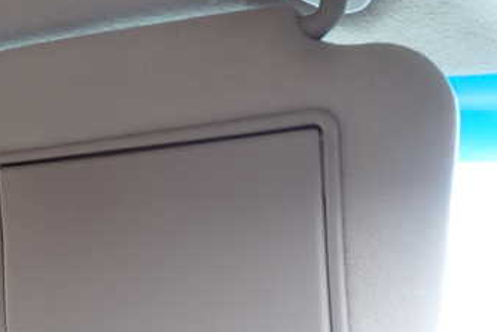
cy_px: 195
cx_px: 134
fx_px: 773
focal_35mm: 56
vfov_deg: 24.2
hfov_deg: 35.0
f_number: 2.3
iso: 125
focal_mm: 5.4
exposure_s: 1/60
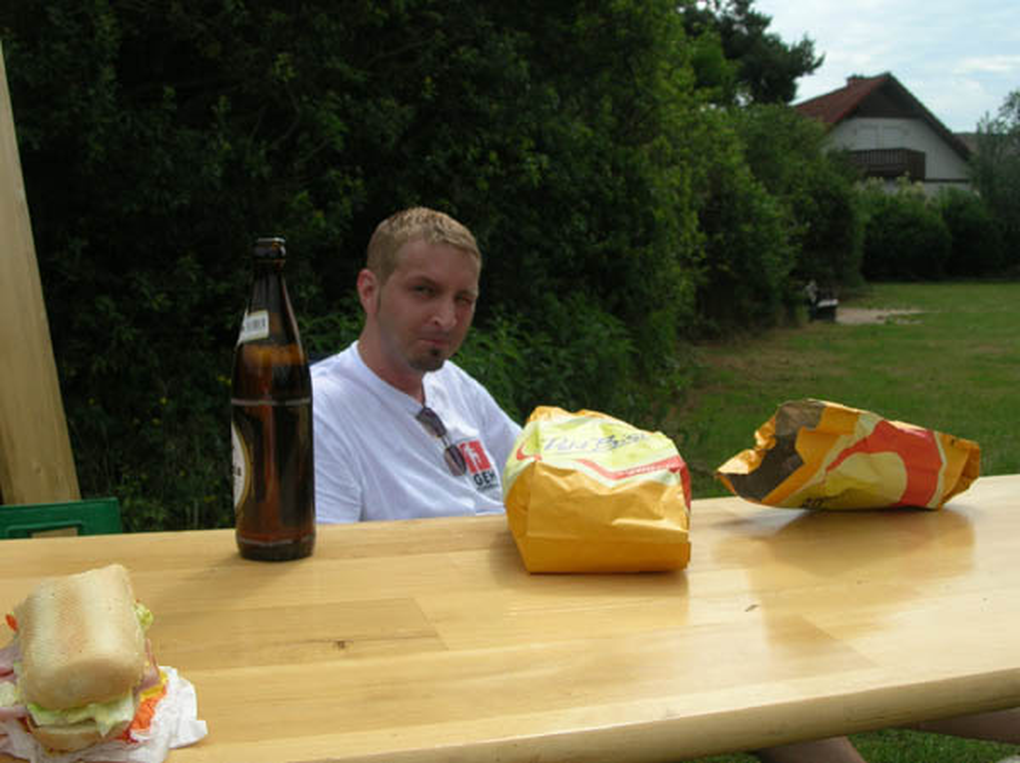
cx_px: 510
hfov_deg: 51.4
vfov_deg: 39.6
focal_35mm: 36
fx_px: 1060
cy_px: 382
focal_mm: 6
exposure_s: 1/668
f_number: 3.7
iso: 50
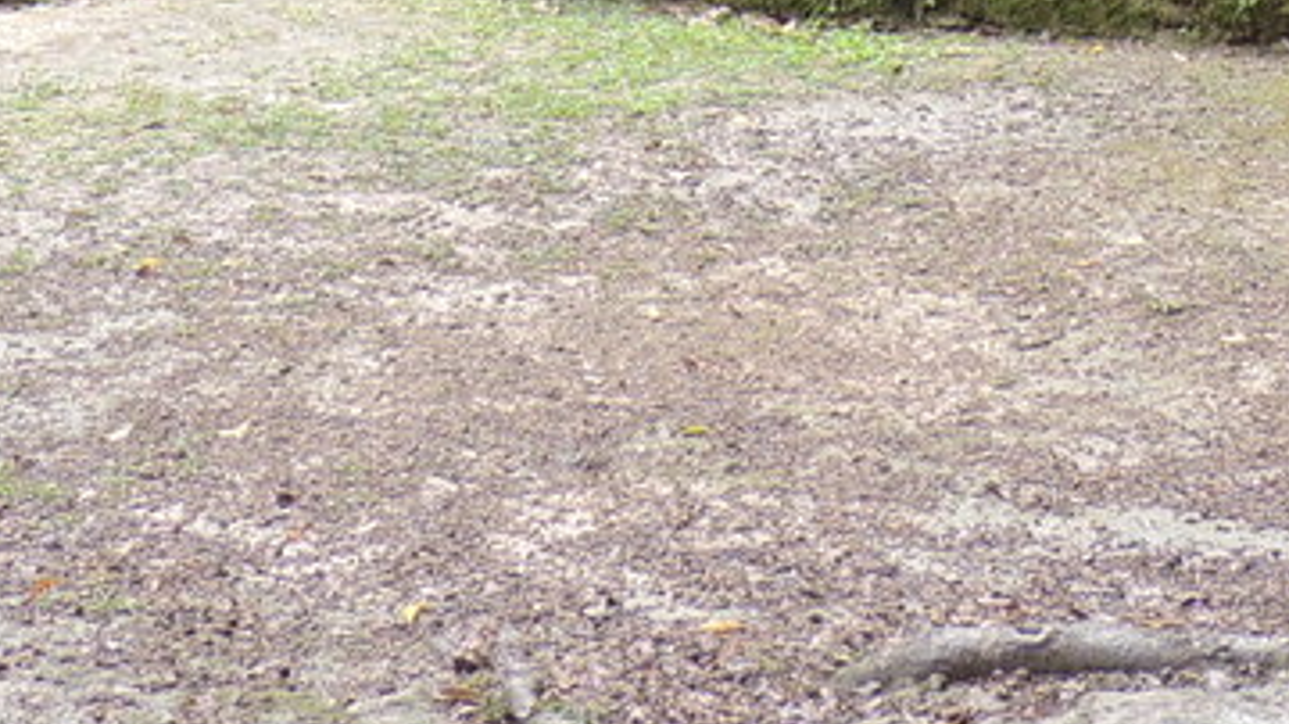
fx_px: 3177
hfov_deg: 22.9
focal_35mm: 93
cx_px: 644
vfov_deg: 11.2
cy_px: -939
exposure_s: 1/100
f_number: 3
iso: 100
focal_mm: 4.3
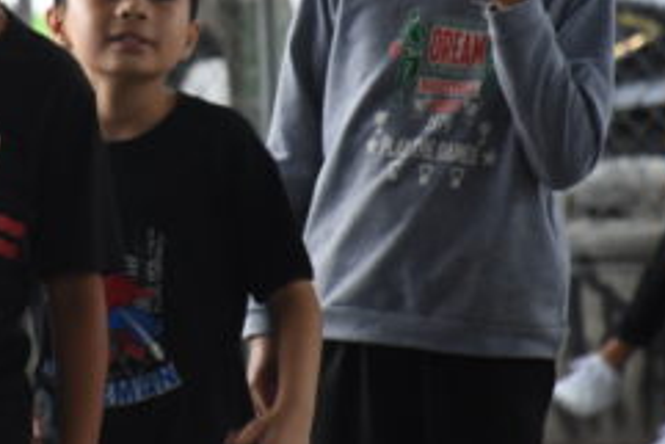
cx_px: 55
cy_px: 41
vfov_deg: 2.6
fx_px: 9648
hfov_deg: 3.9
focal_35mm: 522
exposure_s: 1/50
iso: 800
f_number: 5.6
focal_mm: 140
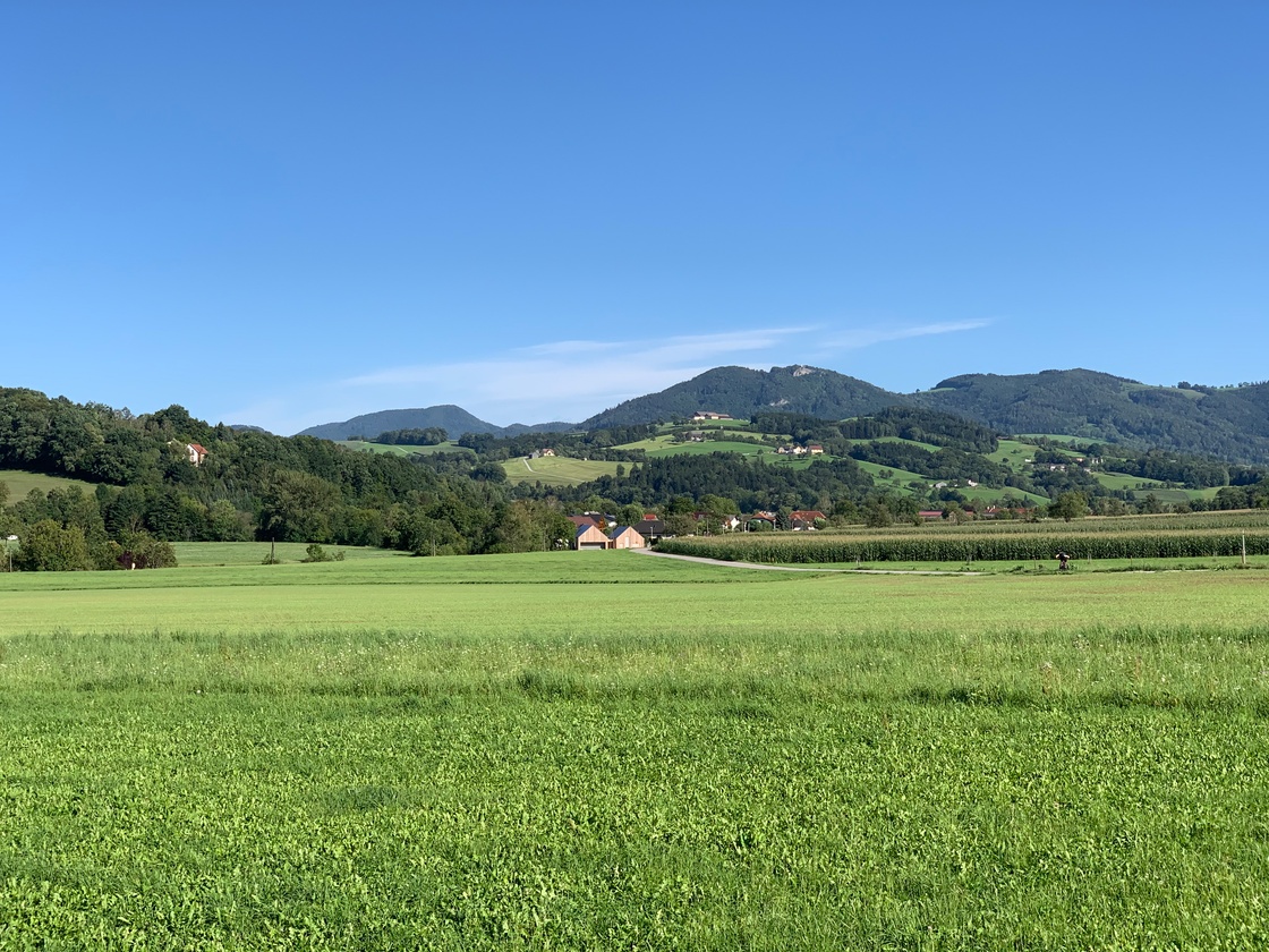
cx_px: 634
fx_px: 1906
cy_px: 476
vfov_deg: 28.0
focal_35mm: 52
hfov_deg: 36.8
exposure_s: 1/1142
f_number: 2.4
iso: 16
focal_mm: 6
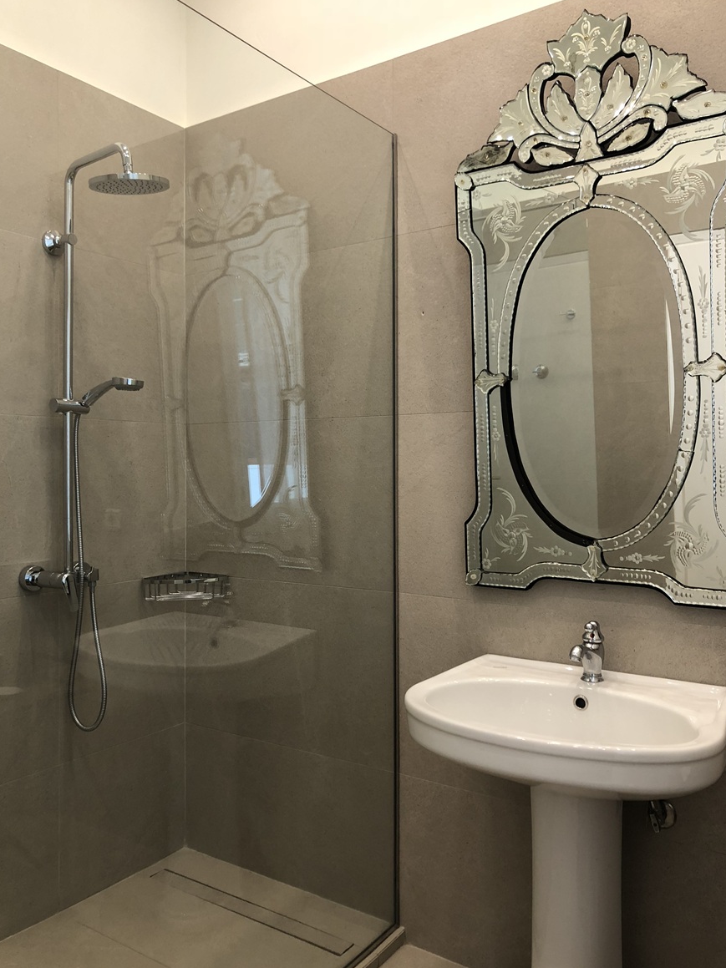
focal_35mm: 29
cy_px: 477
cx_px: 370
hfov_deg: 48.2
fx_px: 811
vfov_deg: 61.7
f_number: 1.8
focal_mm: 3.99
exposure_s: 1/33
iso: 32
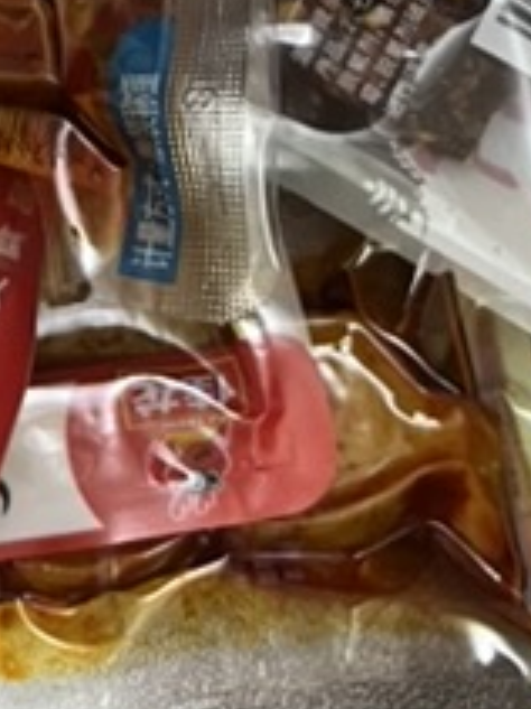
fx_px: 2580
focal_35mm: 126
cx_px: -229
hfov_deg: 11.3
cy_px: -534
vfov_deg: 14.0
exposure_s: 1/33
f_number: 1.6
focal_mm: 5.1
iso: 400
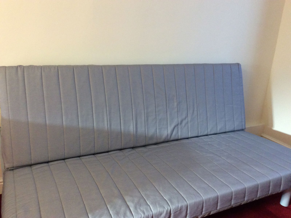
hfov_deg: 56.9
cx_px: 146
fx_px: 269
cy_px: 109
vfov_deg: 44.1
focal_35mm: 32
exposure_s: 1/24
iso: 160
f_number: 2.4
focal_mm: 3.3
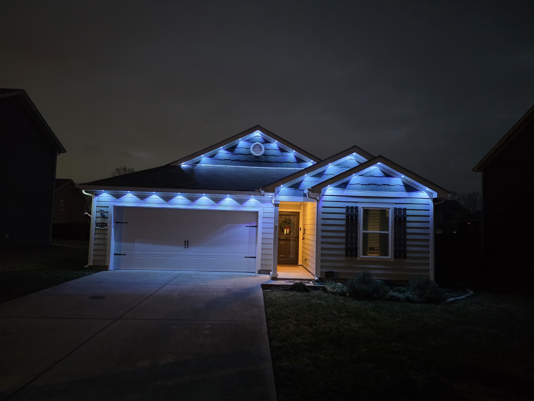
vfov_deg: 58.9
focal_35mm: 23
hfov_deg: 73.9
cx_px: 267
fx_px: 355
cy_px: 200
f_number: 1.7
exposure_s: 1/30
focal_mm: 6.3
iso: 1250
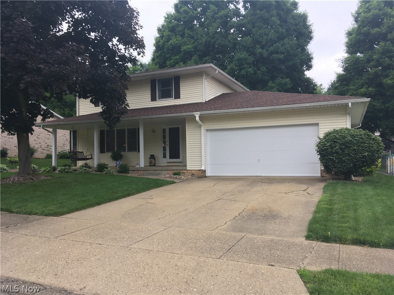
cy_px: 148
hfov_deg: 61.7
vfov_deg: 48.2
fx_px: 330
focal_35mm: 29
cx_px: 197
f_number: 2.2
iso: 25
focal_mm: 4.15
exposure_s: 1/136
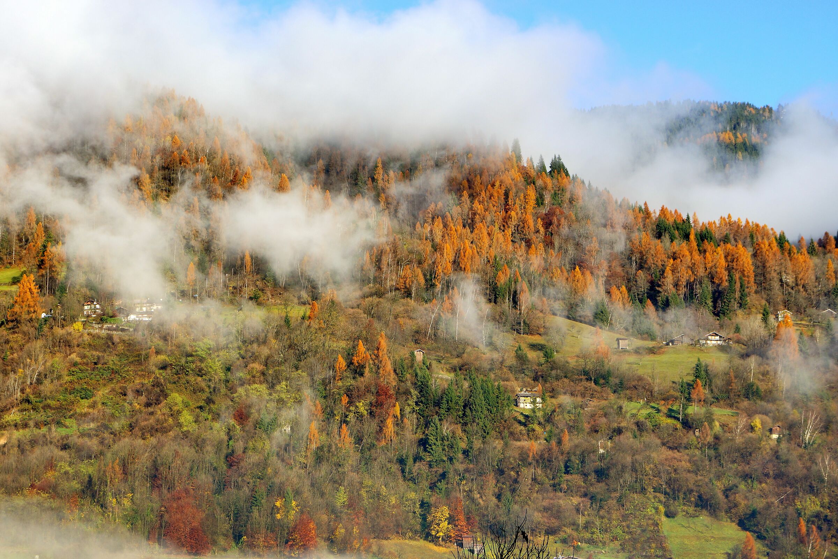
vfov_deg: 16.6
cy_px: 280
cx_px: 419
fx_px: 1920
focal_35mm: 82
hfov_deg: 24.6
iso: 100
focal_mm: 55
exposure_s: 1/200
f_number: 8
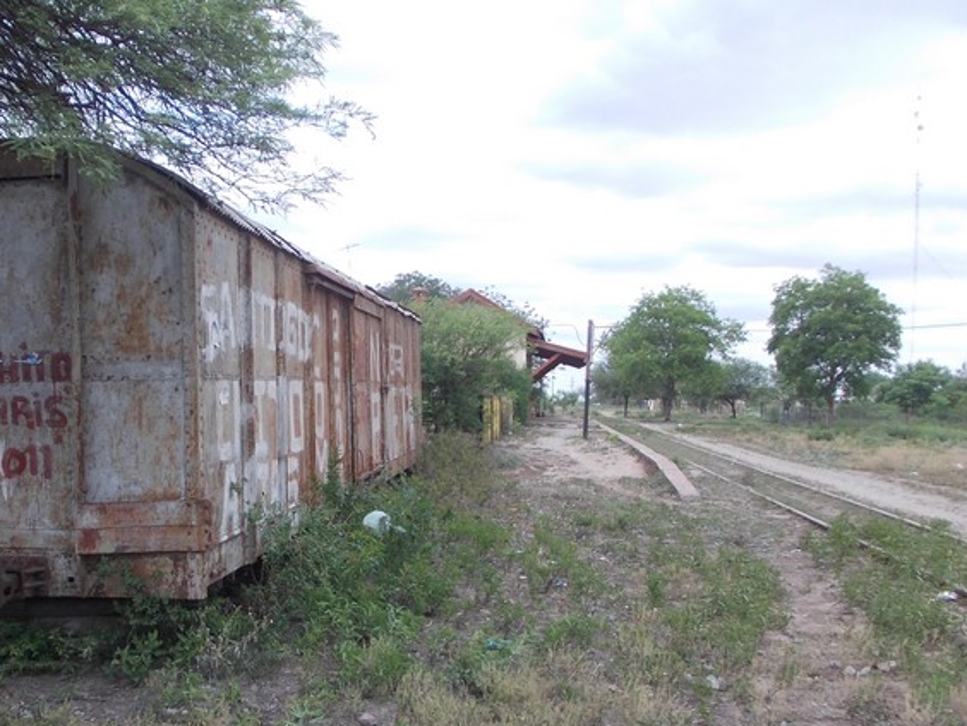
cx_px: 355
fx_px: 1062
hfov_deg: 48.5
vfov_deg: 37.6
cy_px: 433
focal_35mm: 38
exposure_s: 1/160
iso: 80
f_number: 5.4
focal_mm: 4
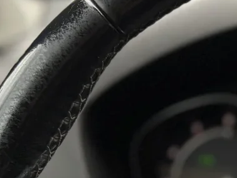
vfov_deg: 10.8
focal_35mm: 132
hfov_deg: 13.8
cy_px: 271
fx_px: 904
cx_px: 381
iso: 125
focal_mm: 5.96
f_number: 1.6
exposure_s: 1/80
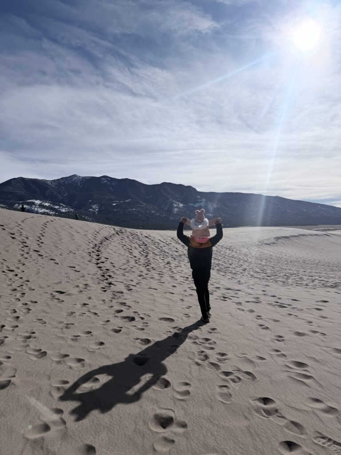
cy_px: 228
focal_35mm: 24
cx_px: 170
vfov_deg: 71.6
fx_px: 315
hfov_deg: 56.8
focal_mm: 6.76
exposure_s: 1/17544
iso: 80
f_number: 1.78
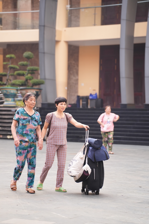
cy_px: 112
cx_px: 74
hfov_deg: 13.0
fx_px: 652
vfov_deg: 19.5
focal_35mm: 105
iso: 640
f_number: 2.8
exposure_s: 1/640
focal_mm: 105
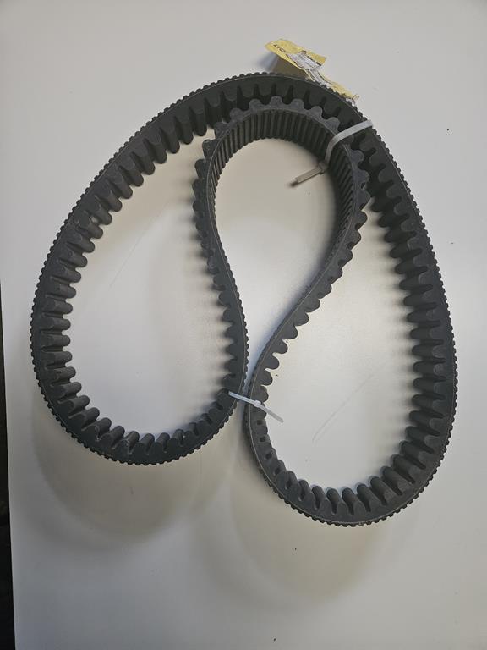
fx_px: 431
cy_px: 325
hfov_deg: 58.9
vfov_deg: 73.9
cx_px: 244
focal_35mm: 23
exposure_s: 1/100
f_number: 1.8
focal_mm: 5.4
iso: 1000
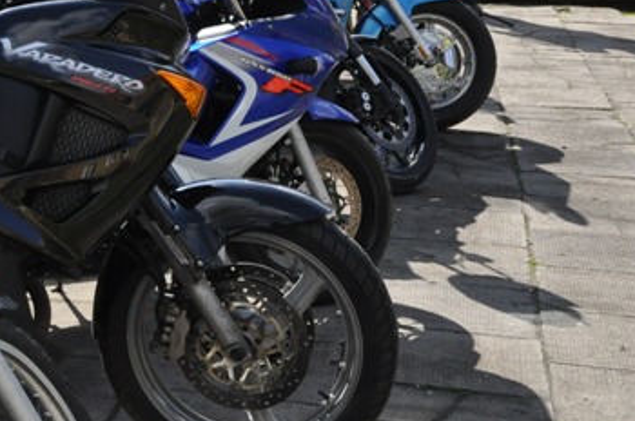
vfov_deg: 14.0
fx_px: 1690
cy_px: 23
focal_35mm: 96
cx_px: -74
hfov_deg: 20.2
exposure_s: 1/640
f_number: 13
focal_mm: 28
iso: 1000
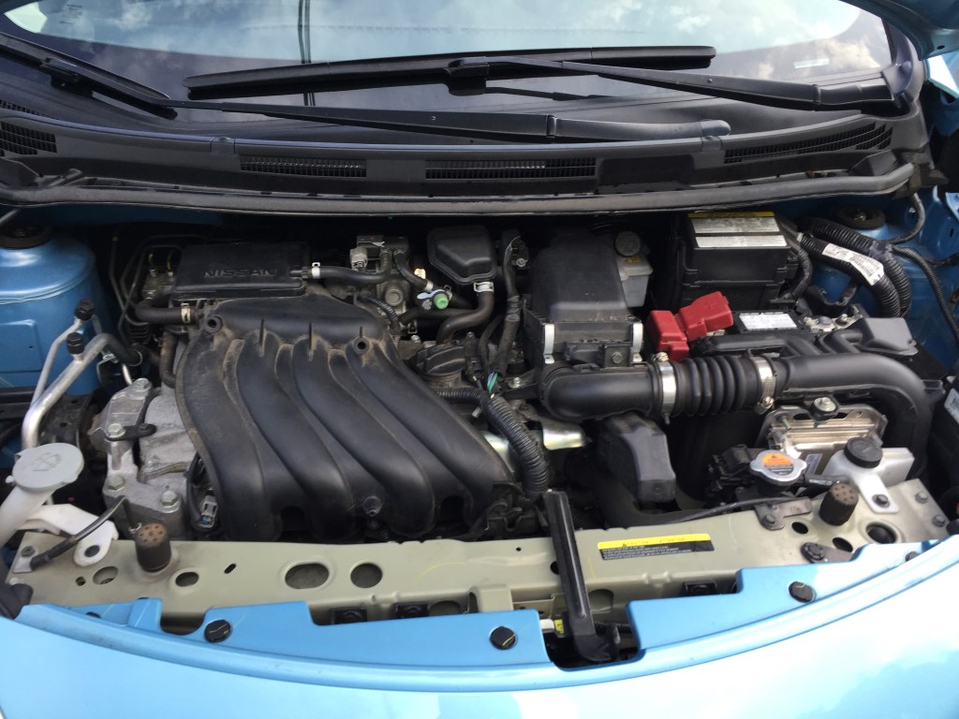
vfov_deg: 48.2
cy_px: 360
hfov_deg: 61.7
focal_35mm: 29
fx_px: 803
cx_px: 480
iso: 32
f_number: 2.2
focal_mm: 4.15
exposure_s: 1/184
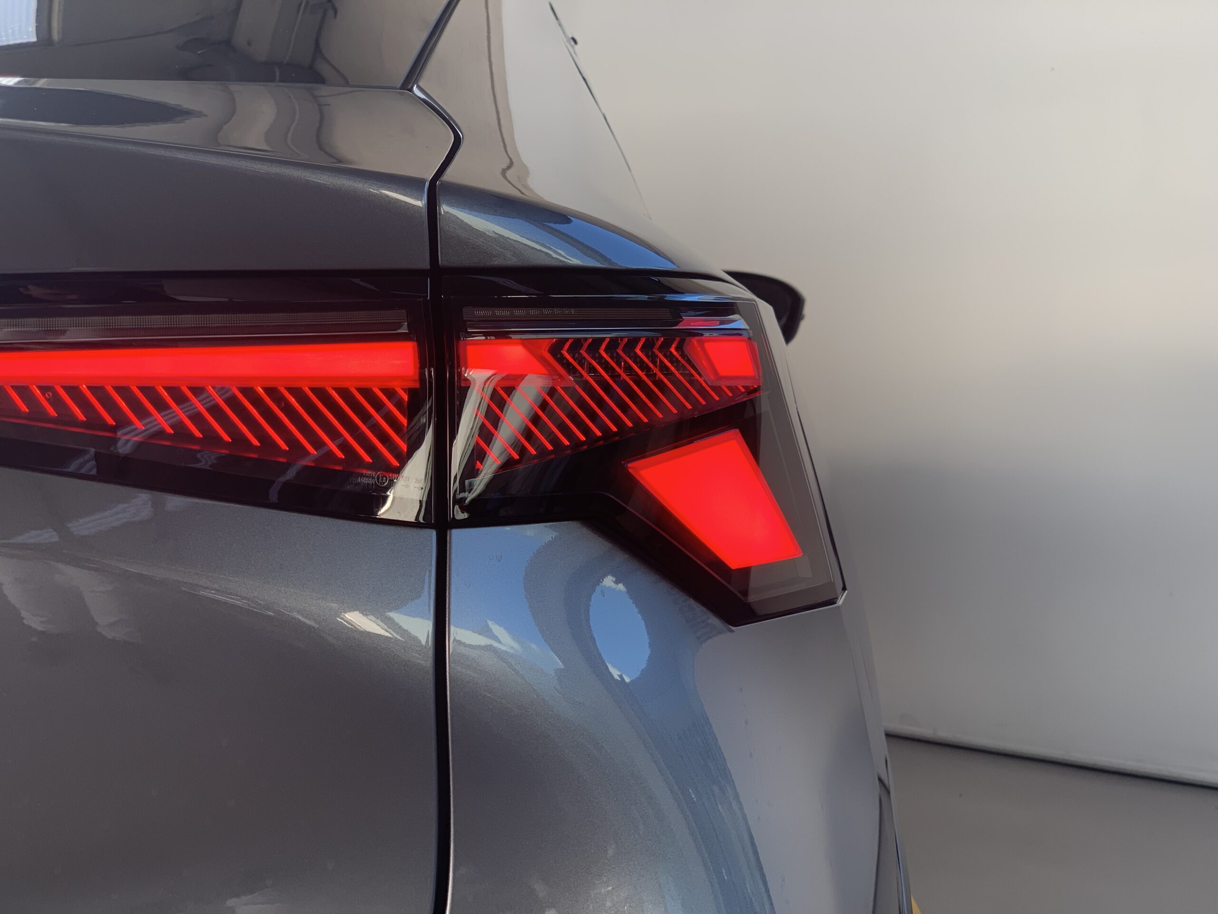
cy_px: 457
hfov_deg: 36.8
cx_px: 609
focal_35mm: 52
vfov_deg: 28.0
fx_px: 1830
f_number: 2.4
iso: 16
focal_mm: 6
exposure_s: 1/62
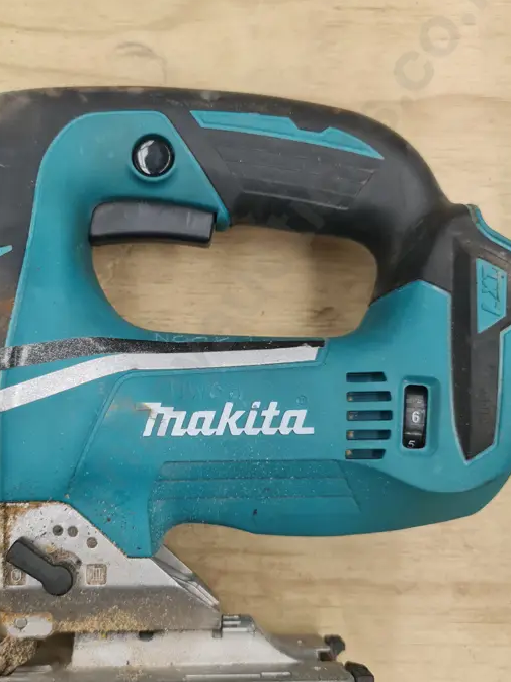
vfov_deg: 49.0
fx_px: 748
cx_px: 200
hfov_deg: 37.5
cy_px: 354
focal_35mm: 38
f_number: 1.8
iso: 100
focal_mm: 7
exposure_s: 1/100
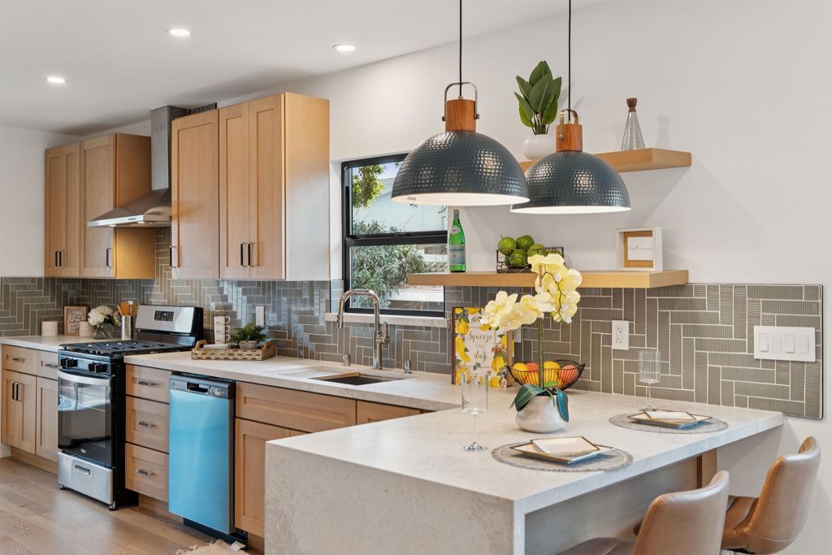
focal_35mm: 35
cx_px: 416
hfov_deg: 54.4
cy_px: 278
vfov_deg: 37.9
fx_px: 809
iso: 320
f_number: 5.6
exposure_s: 1/40
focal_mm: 35
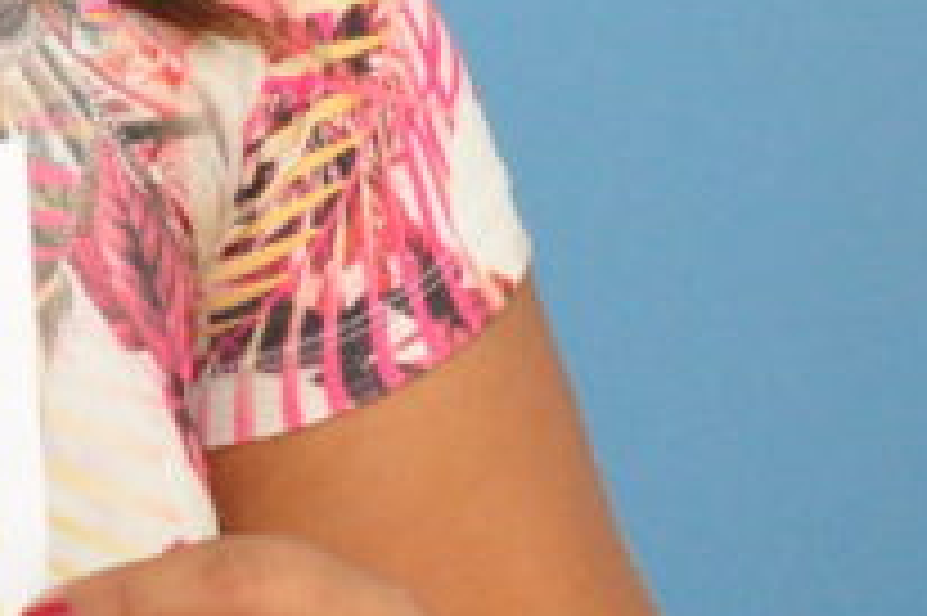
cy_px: -76
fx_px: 11141
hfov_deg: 4.7
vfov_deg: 3.2
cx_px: -918
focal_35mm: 433
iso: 2000
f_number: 7.1
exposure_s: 1/125
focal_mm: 58
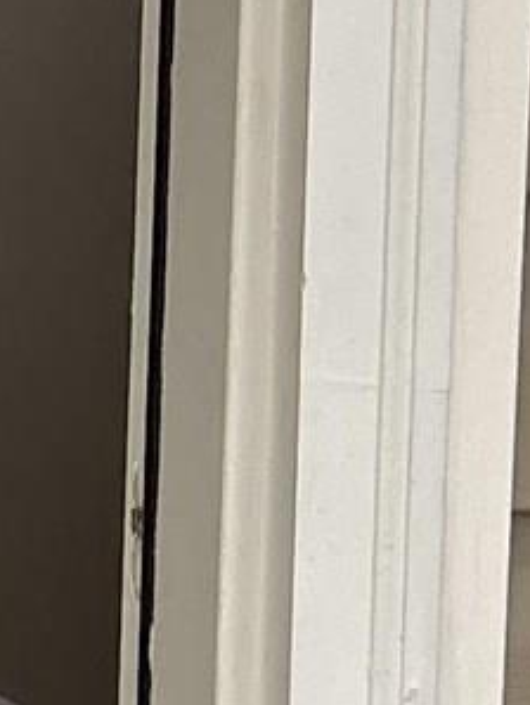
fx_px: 4097
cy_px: 329
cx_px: -1462
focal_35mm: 201
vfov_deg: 9.8
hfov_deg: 6.3
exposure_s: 1/121
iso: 125
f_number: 1.6
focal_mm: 5.96
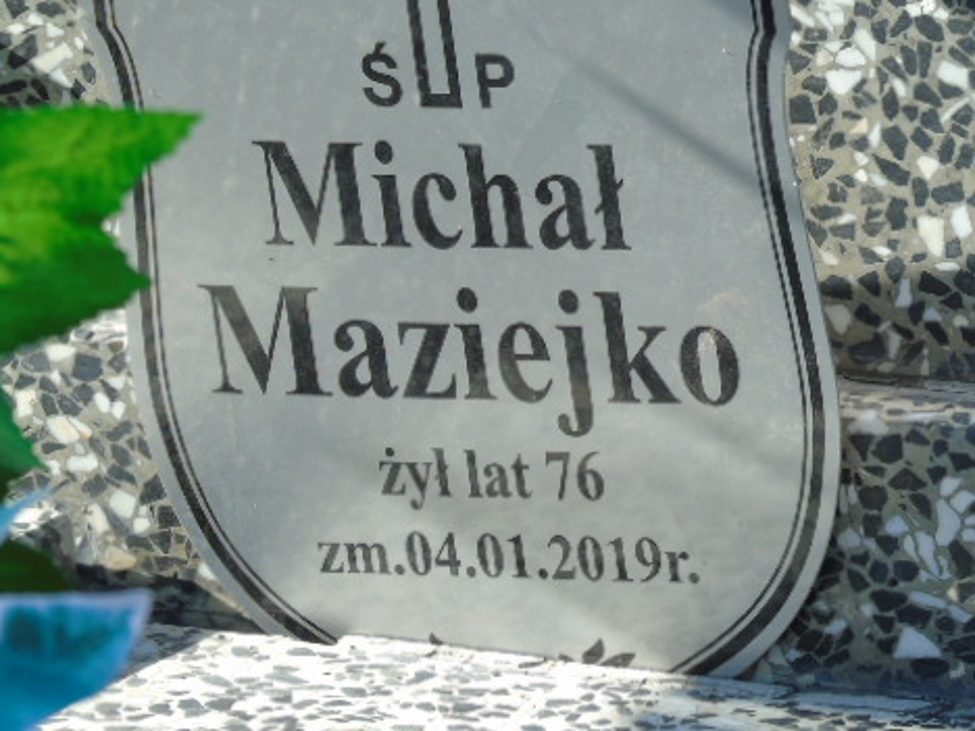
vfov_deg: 3.0
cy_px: 271
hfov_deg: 4.0
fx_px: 13970
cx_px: 550
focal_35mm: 496
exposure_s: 1/125
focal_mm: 65
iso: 80
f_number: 5.2
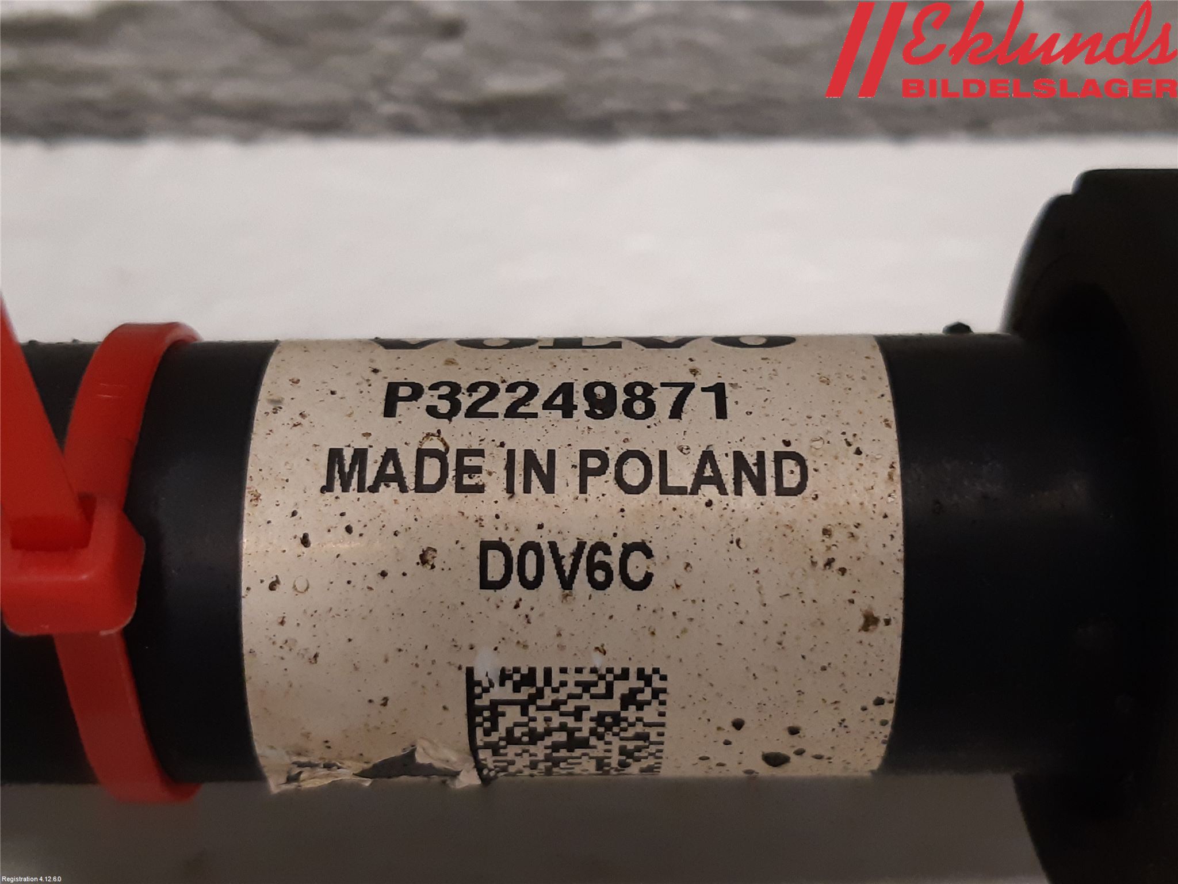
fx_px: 885
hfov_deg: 67.3
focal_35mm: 26
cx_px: 589
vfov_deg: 53.1
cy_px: 442
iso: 200
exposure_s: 1/50
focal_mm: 3.93
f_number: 1.7
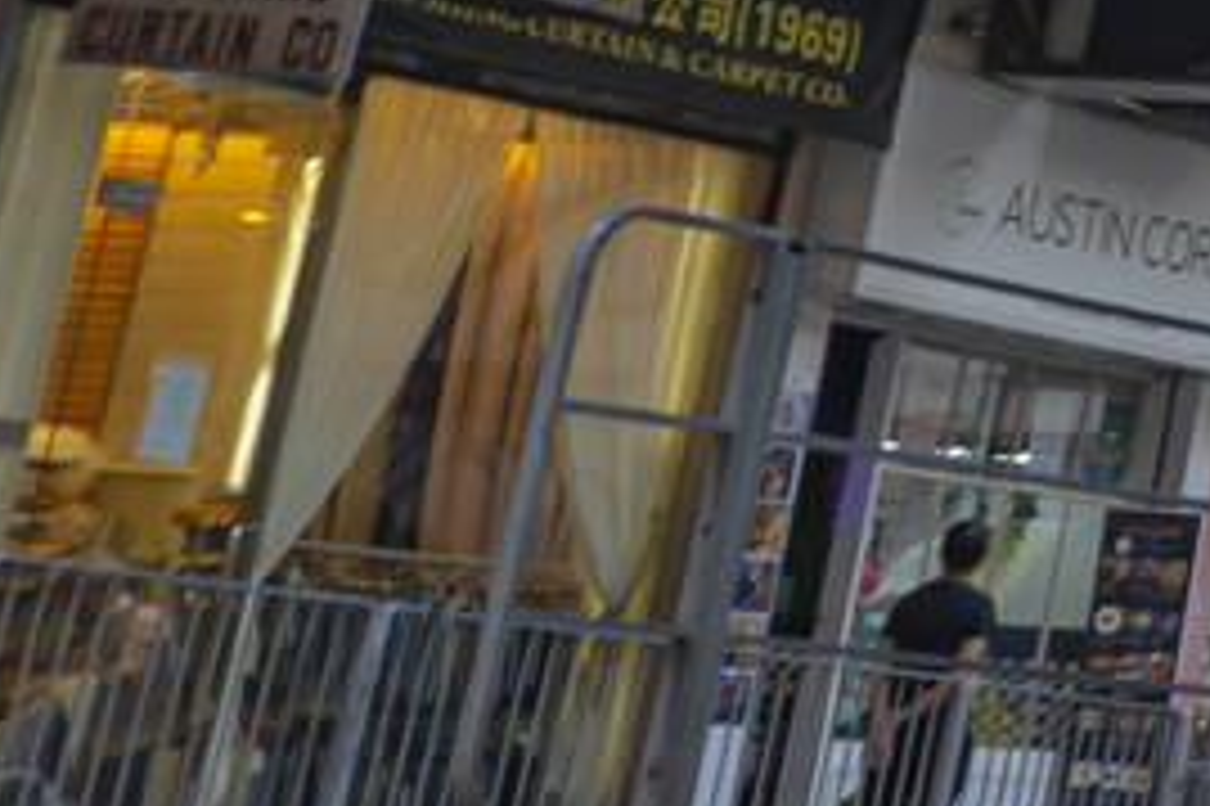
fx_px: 4803
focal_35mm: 143
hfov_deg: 11.0
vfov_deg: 8.9
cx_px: 3311
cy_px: -950
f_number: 4.5
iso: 100
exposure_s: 1/80
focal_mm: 16
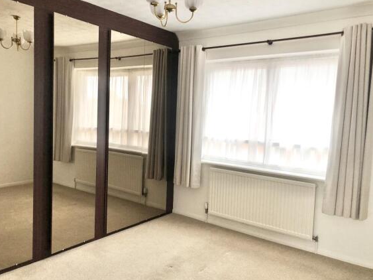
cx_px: 186
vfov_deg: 48.2
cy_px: 140
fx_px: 312
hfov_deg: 61.7
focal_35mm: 29
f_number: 1.8
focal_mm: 3.99
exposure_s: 1/25
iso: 40
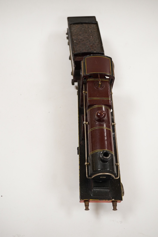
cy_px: 118
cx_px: 79
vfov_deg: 43.6
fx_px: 296
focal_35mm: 45
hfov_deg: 29.9
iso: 1250
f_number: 7.1
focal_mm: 30
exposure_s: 1/125
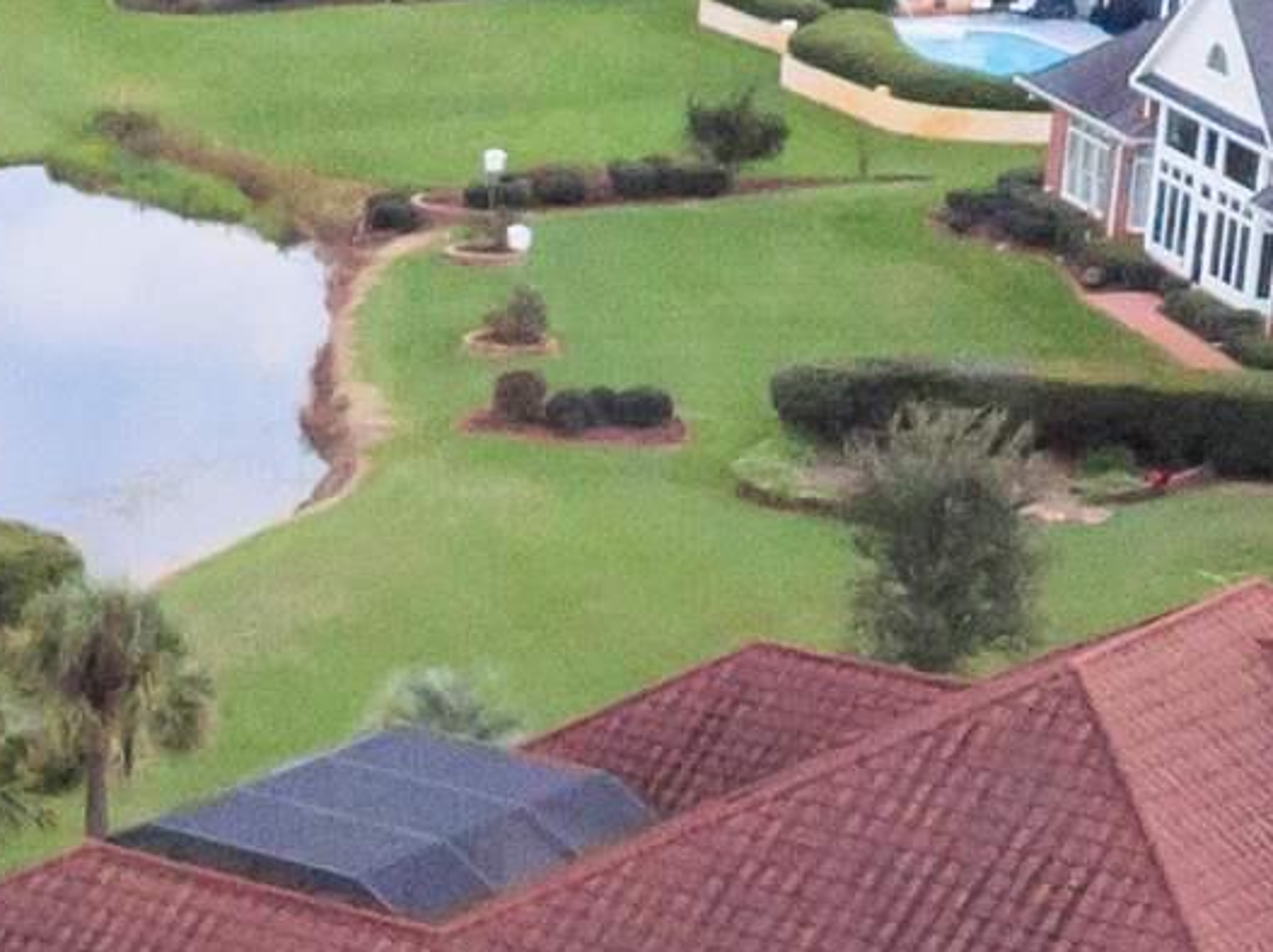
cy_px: 648
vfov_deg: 10.6
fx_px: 5143
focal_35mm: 140
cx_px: -1309
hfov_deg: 12.4
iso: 200
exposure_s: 1/100
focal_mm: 4.5
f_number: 2.8
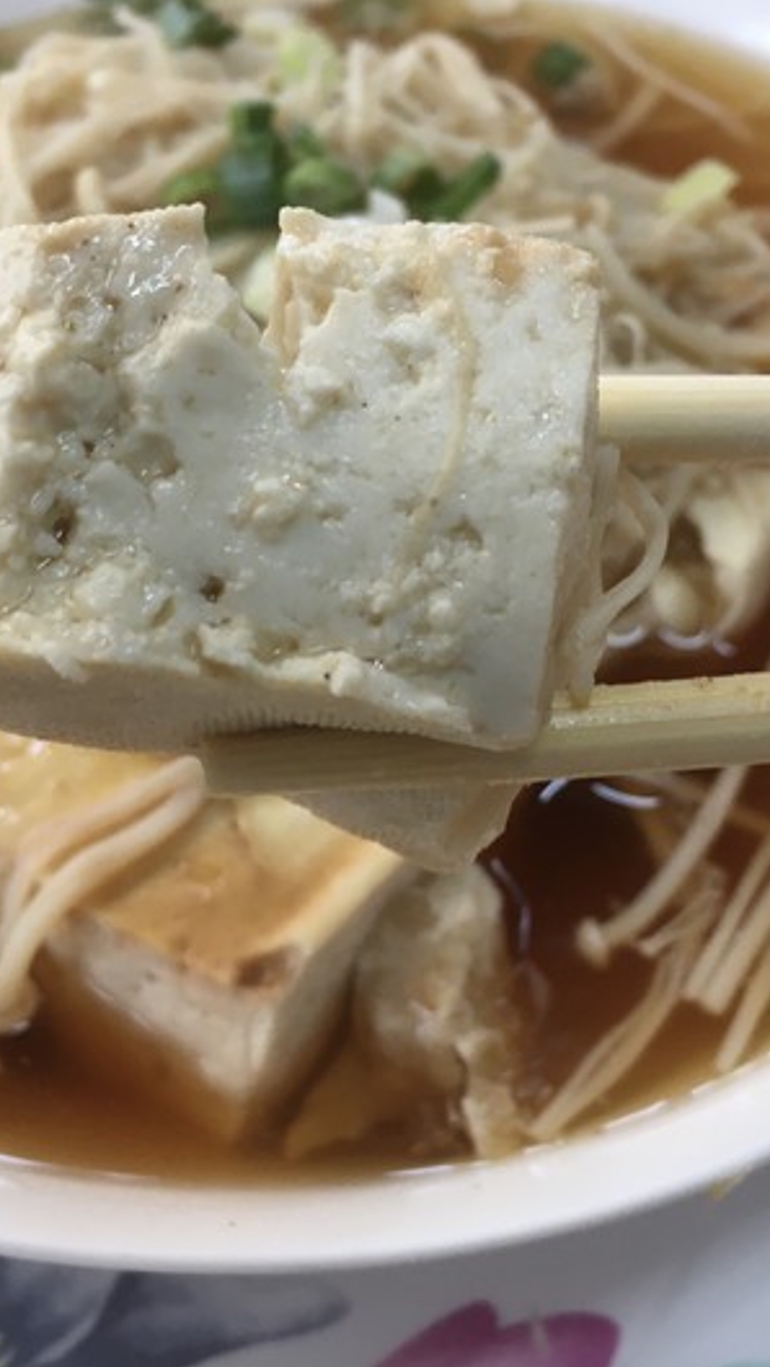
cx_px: 320
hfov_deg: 27.7
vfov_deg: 47.3
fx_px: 1559
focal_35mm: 43
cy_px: 674
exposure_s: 1/30
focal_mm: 4.15
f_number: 2.2
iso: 64
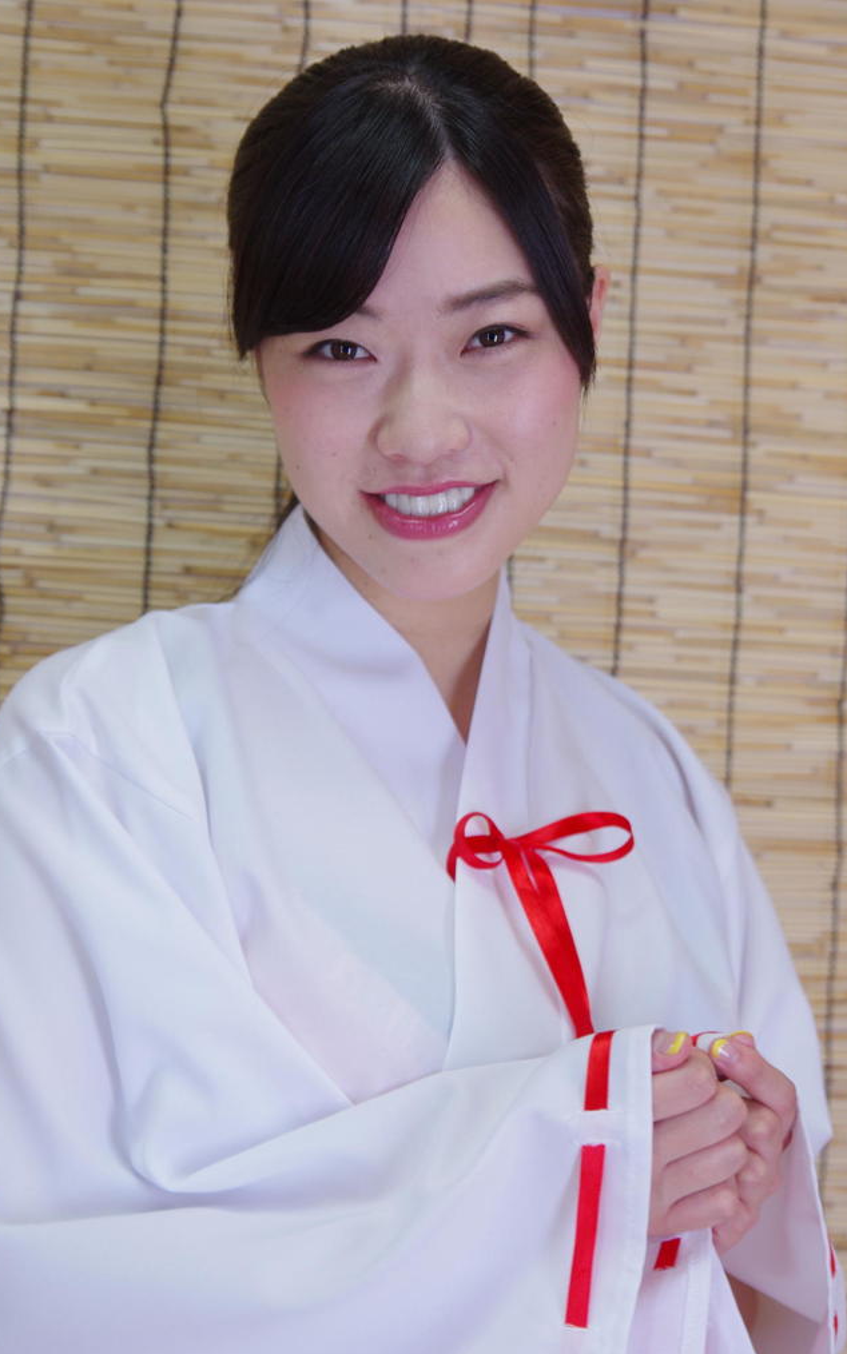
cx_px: 436
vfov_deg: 26.8
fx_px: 2843
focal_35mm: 77
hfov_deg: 16.9
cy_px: 673
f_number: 4
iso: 640
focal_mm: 50
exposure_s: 1/160
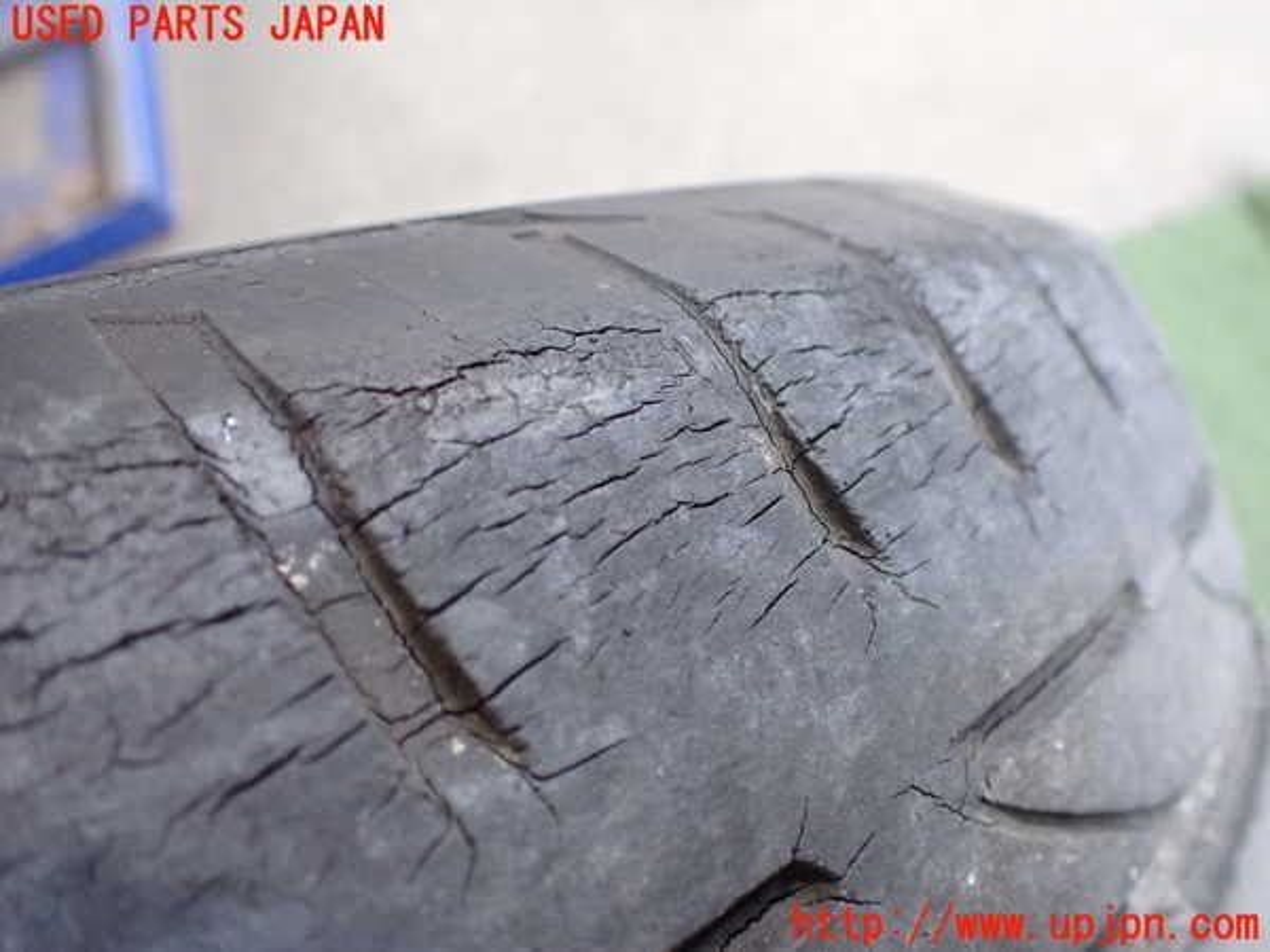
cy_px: 476
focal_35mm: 30
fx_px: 1101
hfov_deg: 60.0
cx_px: 635
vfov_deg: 46.8
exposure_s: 1/100
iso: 800
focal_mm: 5.4
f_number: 2.3
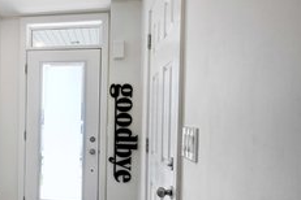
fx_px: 268
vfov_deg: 40.8
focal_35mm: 32
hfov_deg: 54.4
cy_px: 125
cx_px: 57
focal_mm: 17
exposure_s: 1/50
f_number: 8
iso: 250
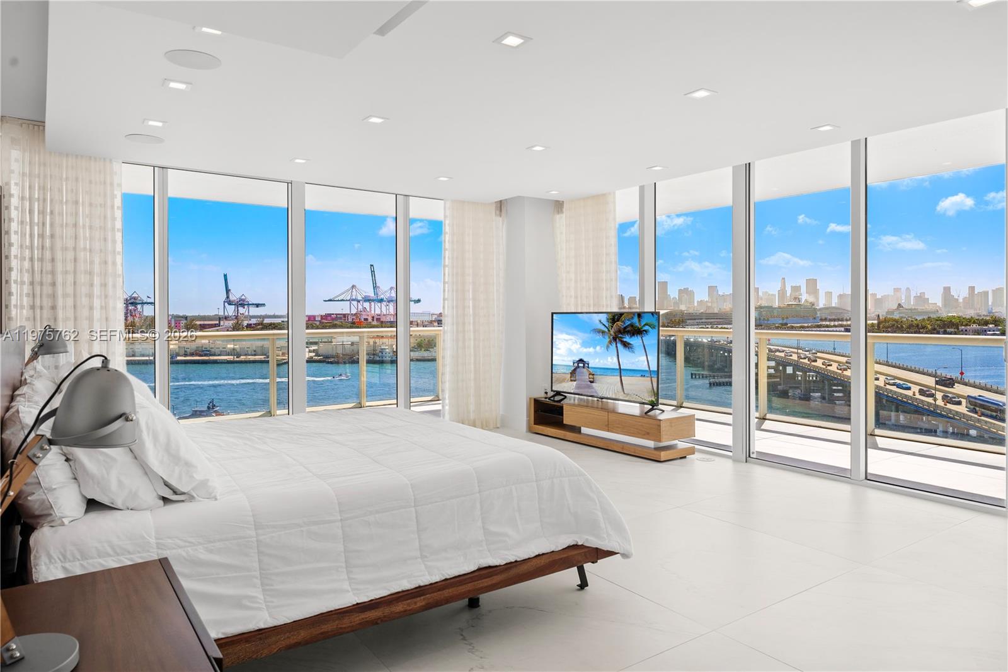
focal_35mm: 23
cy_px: 336
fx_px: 644
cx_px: 504
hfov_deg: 76.1
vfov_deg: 55.1
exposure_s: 1/200
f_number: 8
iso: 320
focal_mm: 23
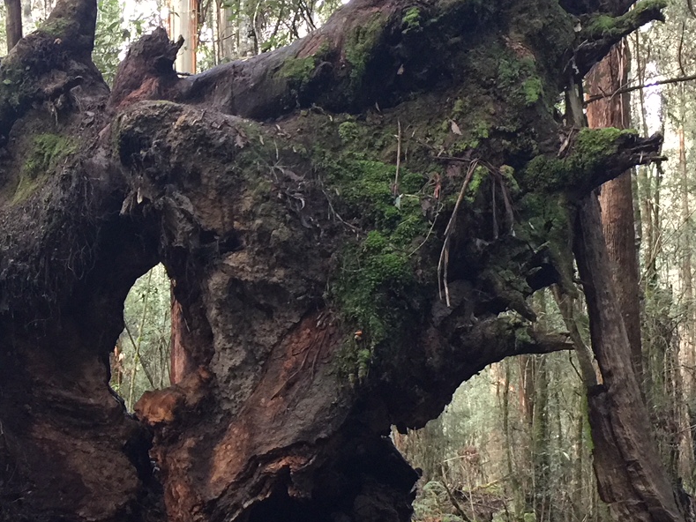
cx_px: 168
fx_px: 1207
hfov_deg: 31.6
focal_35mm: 60
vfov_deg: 24.4
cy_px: 284
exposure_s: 1/17
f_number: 2.2
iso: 100
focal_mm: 4.15
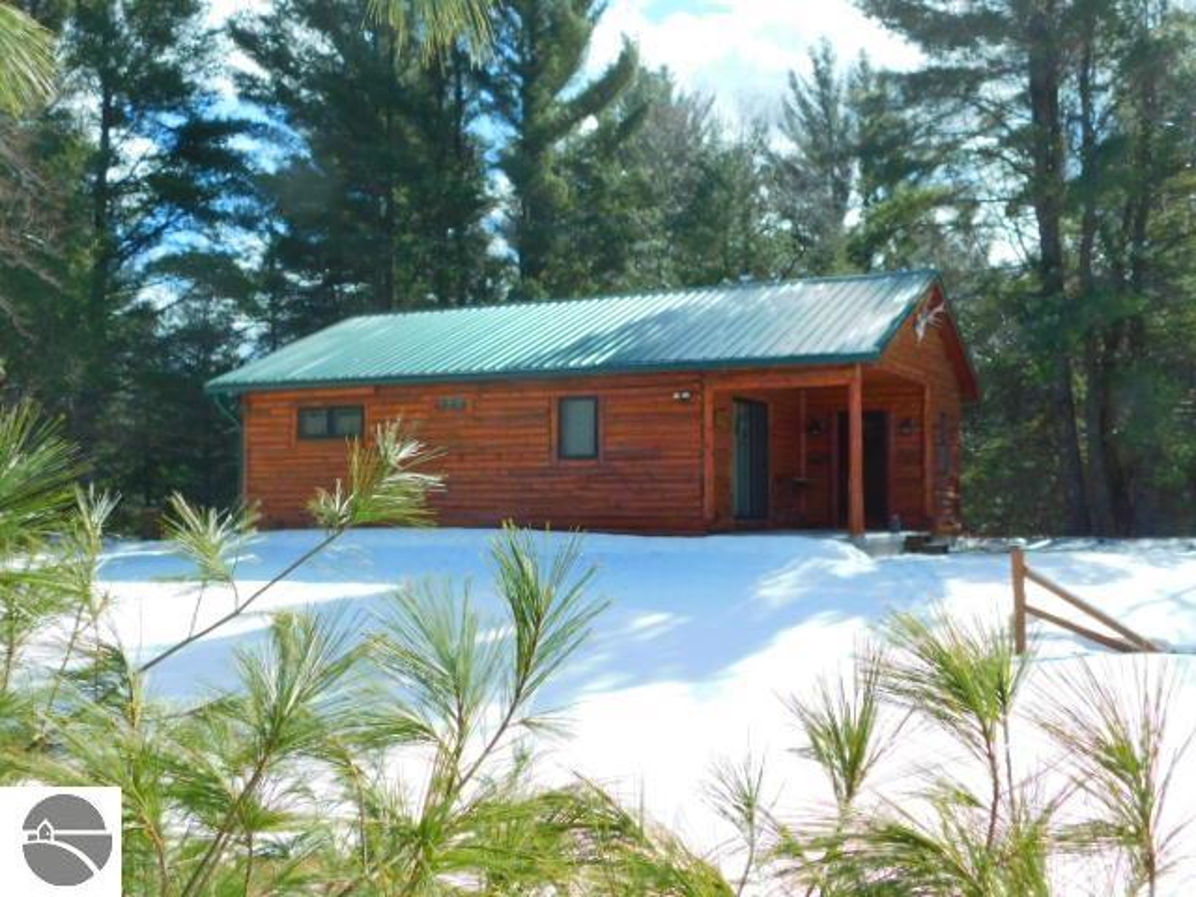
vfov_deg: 39.7
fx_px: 1244
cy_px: 448
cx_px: 598
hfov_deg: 51.4
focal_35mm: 36
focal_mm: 6.3
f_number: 3.5
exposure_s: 1/800
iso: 125
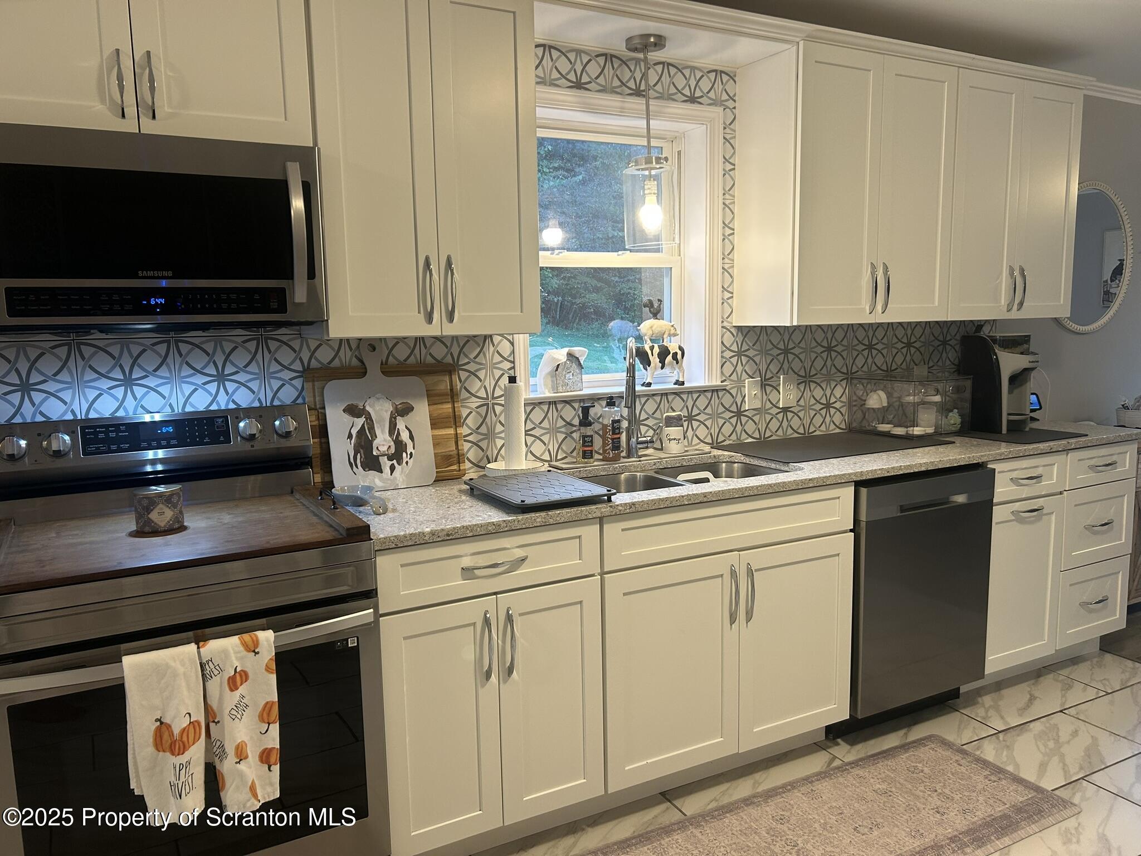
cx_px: 570
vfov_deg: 53.1
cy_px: 428
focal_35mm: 26
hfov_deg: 67.3
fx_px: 857
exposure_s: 1/60
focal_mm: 5.7
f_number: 1.5
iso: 100
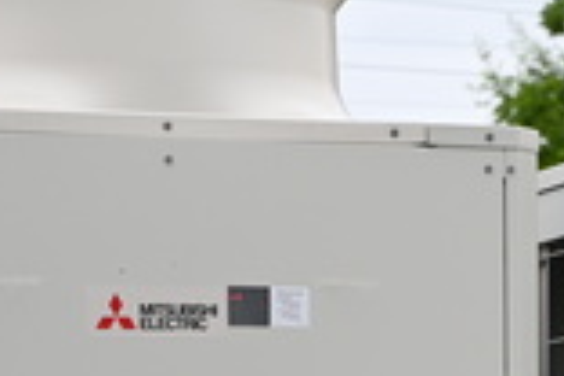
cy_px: 638
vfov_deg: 3.8
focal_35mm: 360
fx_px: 5640
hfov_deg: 5.6
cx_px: 954
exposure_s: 1/100
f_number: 4.5
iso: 100
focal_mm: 75
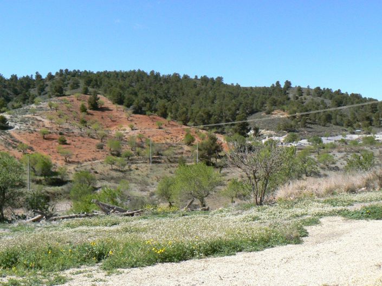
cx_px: 191
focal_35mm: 36
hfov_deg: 51.4
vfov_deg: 39.6
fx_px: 397
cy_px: 143
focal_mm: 6
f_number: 8
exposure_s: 1/800
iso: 400
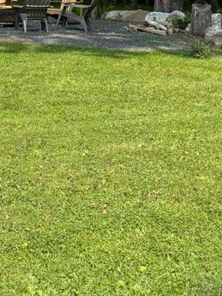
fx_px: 753
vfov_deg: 21.1
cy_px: -38
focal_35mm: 88
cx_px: -101
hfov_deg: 15.6
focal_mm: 5.96
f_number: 1.6
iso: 50
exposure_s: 1/1667
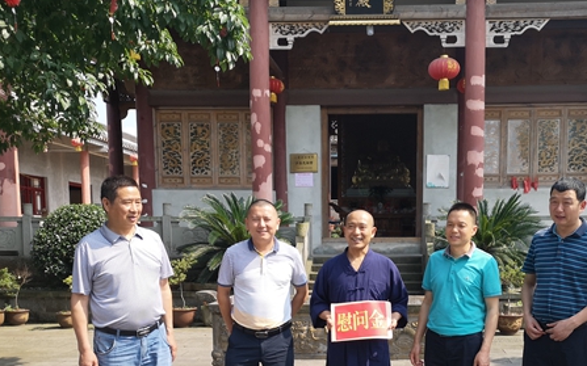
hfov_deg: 47.7
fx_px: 656
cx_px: 374
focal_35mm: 41
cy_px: 306
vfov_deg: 30.3
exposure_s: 1/797
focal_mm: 5.58
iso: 50
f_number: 1.8
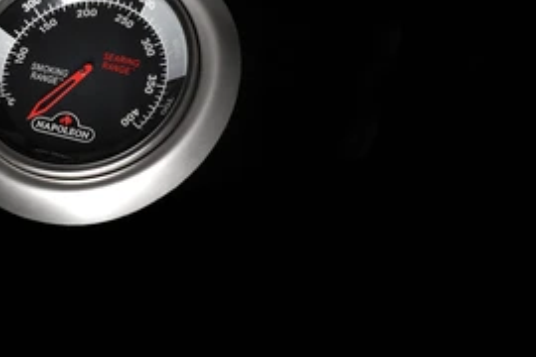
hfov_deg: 20.2
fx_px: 1489
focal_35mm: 100
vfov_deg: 13.6
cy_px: 83
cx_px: 105
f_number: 16
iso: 320
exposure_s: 1/160
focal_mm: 60
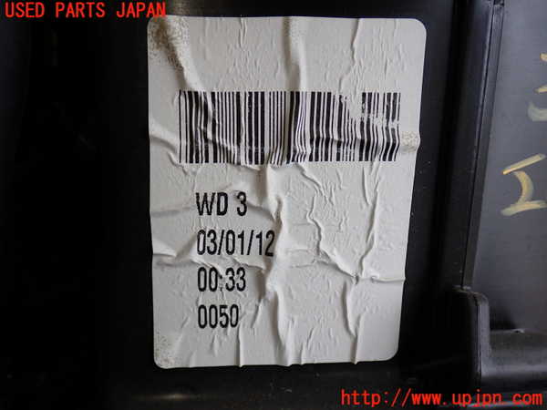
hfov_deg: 49.0
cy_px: 205
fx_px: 600
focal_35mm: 38
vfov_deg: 37.7
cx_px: 274
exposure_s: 1/400
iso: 100
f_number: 2.7
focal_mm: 6.83
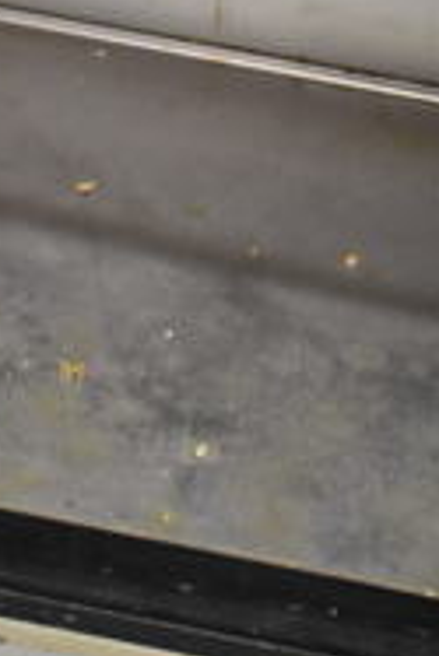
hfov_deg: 10.4
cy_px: -412
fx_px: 2410
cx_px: 172
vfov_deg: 14.2
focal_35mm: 132
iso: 1100
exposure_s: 1/30
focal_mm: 18
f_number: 3.5
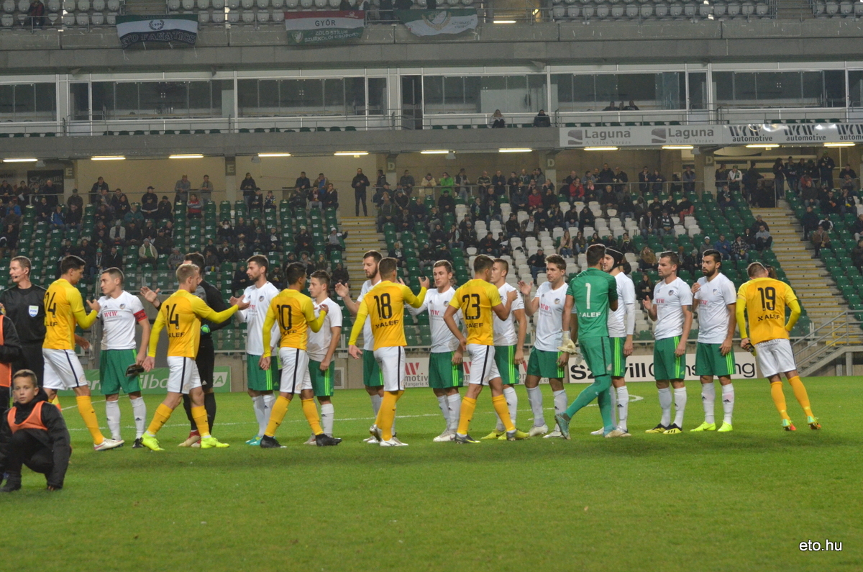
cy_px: 286
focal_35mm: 105
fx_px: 2512
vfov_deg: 13.0
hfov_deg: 19.5
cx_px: 432
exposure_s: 1/400
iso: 2000
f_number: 5
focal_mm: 70
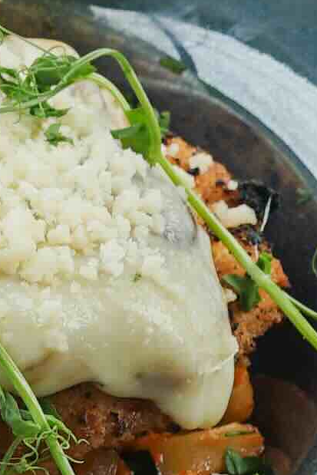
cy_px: 90
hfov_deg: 5.1
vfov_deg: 7.7
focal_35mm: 267
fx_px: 3524
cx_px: -159
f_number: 6.3
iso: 100
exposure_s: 1/160
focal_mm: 28
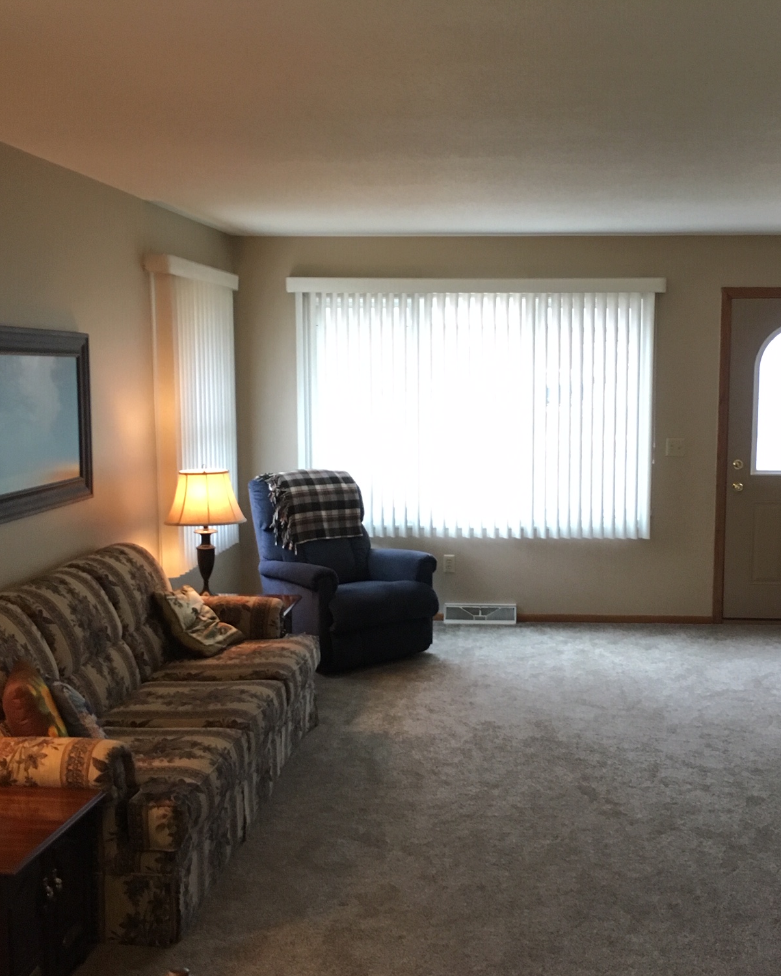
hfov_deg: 38.8
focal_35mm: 38
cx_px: 507
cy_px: 488
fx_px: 1098
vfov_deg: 47.9
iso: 200
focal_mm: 4.15
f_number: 2.2
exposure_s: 1/24
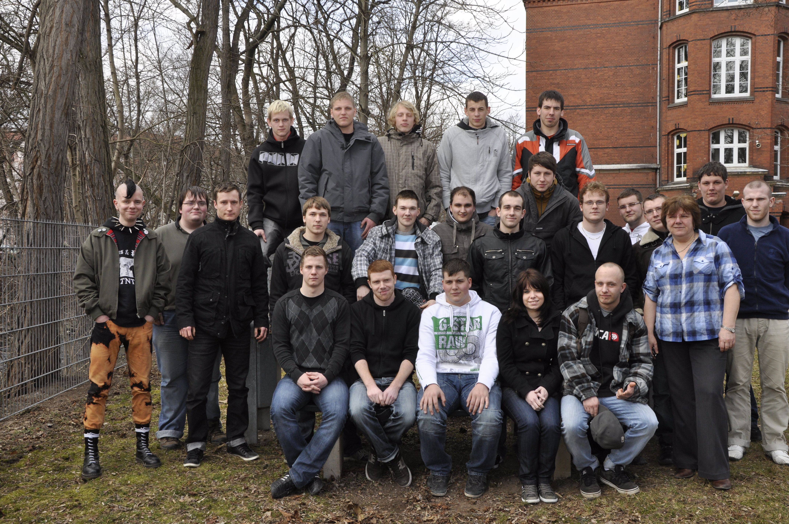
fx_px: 722
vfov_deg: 39.9
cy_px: 262
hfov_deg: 57.3
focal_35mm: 33
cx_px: 394
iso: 400
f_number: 11
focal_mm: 22
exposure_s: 1/200
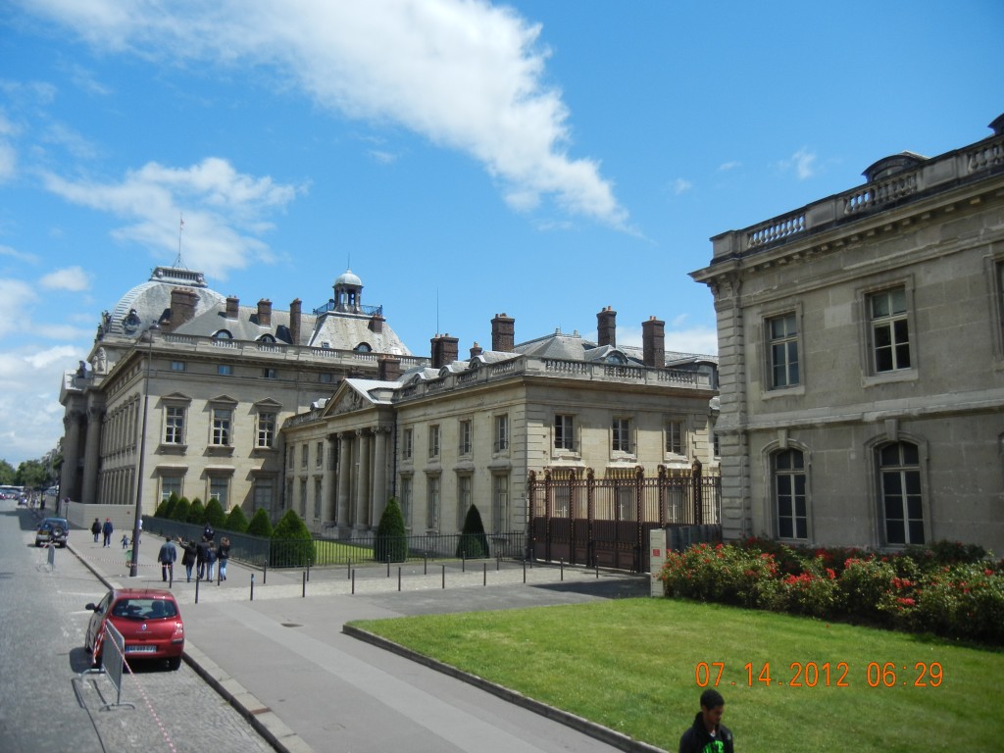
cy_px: 376
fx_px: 870
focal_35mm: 30
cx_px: 502
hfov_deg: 60.0
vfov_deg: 46.8
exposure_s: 1/476
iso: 160
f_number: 7
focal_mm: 5.4
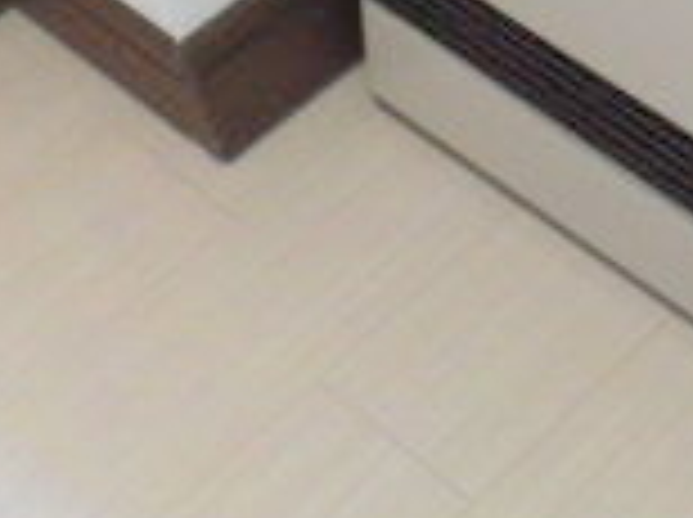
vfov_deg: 14.5
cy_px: 9
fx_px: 1999
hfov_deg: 17.6
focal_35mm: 100
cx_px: 1044
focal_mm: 4.3
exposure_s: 1/50
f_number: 3.1
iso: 200
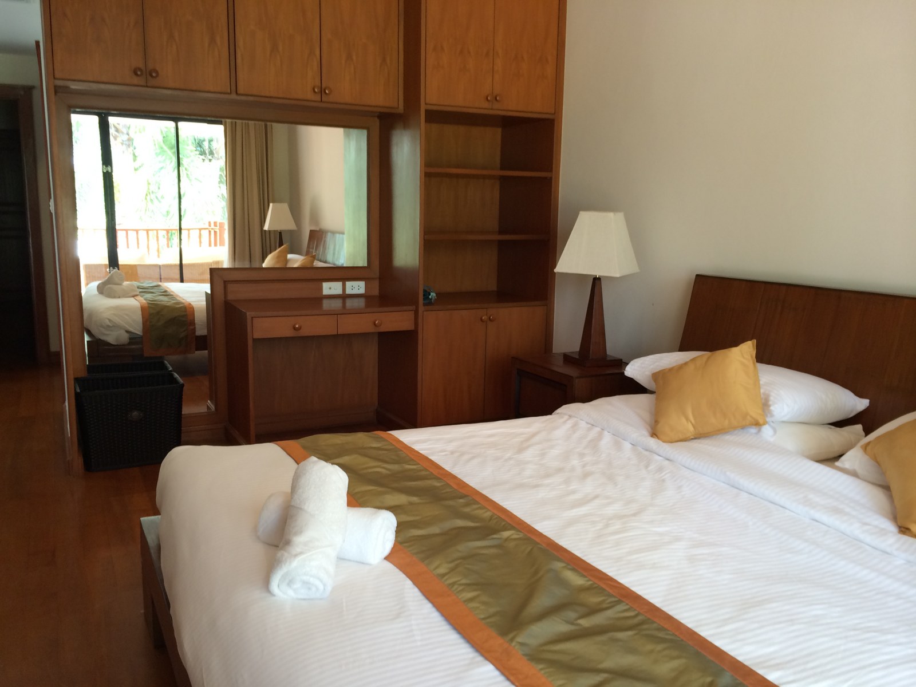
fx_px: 794
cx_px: 458
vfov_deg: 46.8
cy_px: 344
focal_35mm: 30
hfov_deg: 60.0
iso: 40
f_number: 2.2
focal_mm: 4.12
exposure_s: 1/30
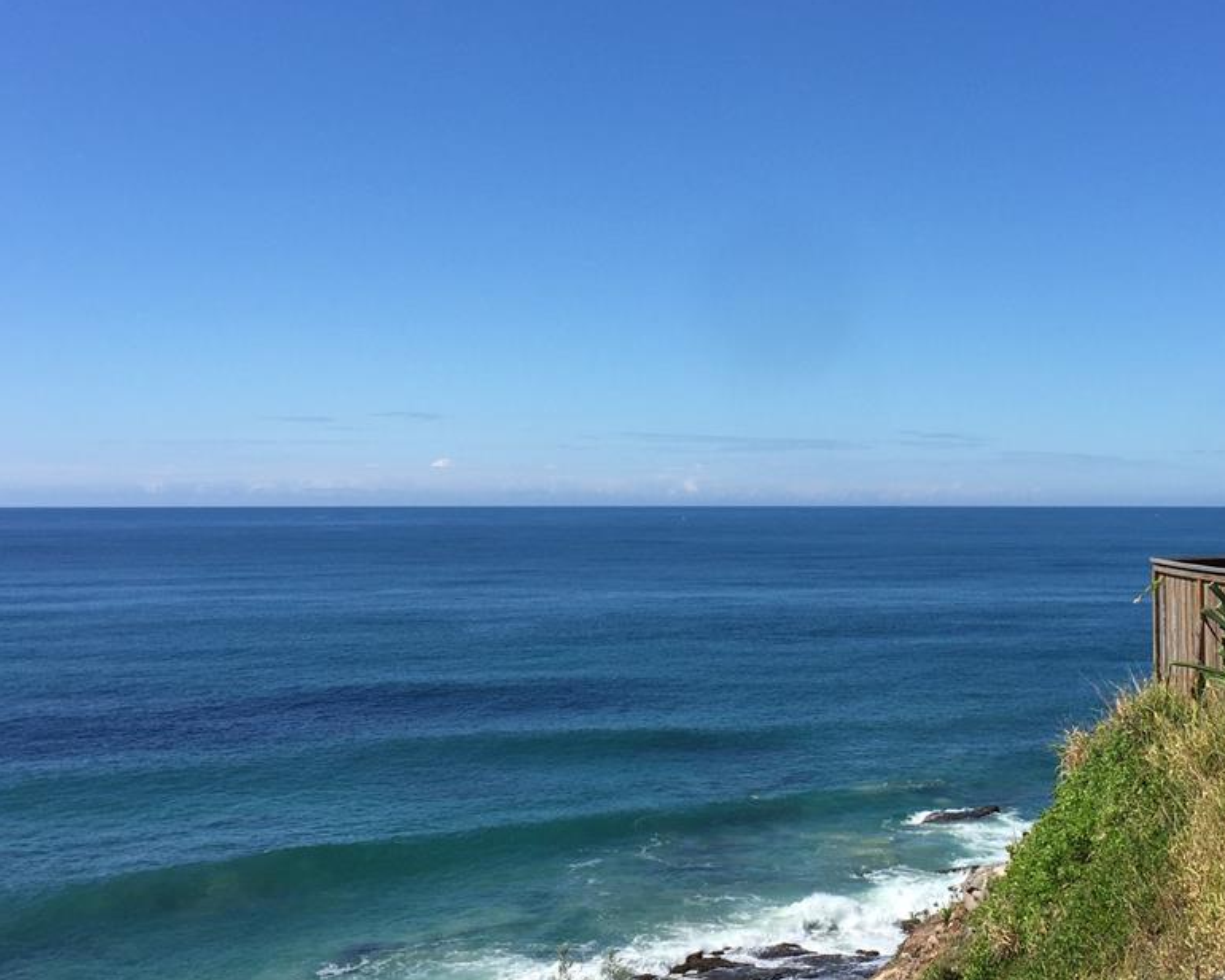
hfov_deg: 38.2
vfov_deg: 31.4
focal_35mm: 48
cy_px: 465
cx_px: 857
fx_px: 1740
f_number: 2.2
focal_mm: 4.15
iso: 32
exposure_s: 1/2475
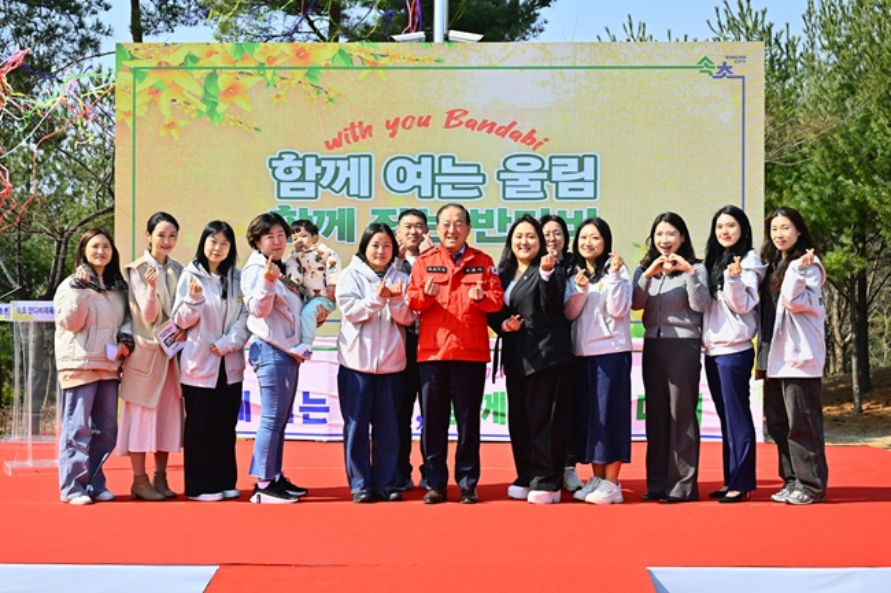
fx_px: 1138
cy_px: 296
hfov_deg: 42.8
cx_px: 446
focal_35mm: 46
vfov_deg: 29.2
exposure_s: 1/1000
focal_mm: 46
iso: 100
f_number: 4.5
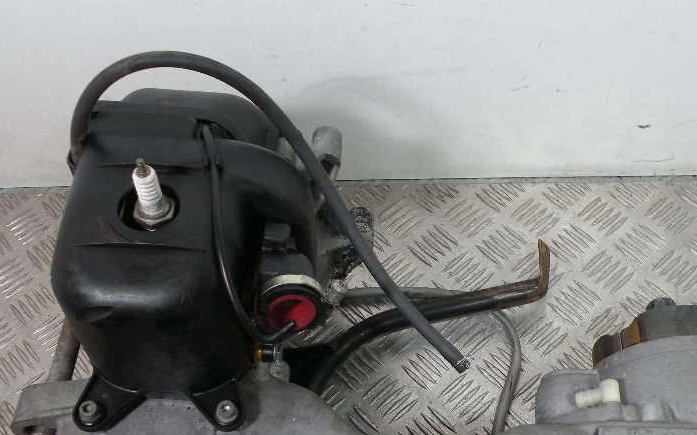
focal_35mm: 42
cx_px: 409
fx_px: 798
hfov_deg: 47.0
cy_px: 280
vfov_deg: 30.4
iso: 64
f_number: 3.2
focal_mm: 4.7
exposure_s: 1/67.4
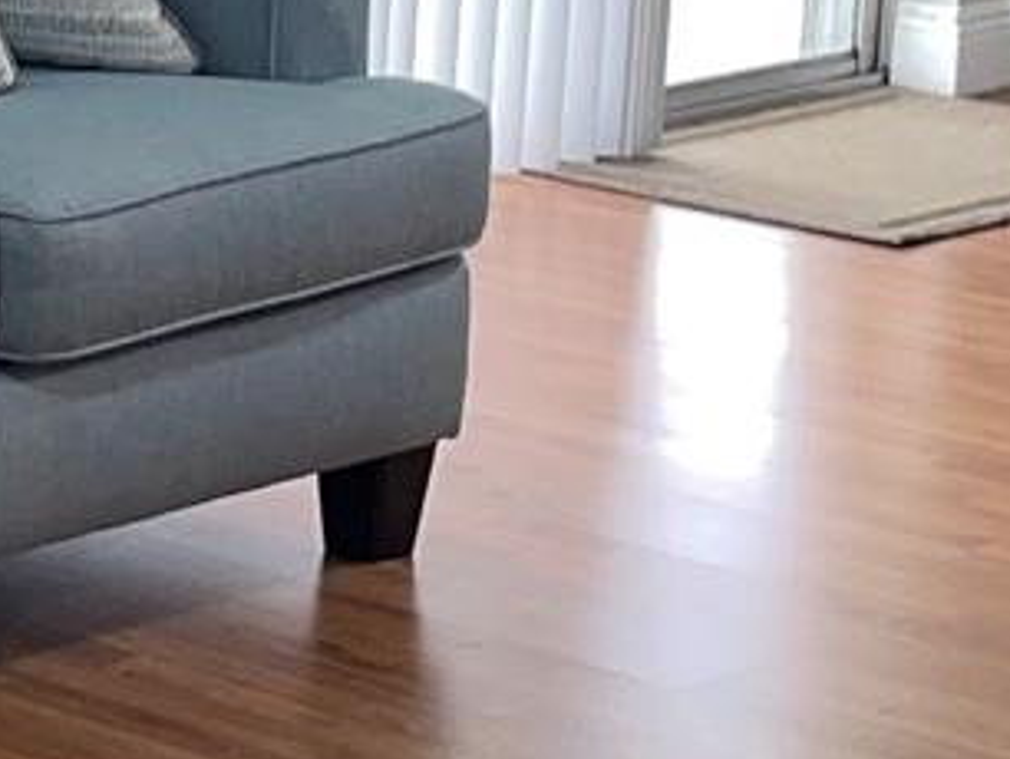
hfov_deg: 10.0
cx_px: -1340
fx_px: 5081
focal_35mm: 174
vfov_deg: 8.5
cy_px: 33
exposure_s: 1/30
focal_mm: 4.2
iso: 32
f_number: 1.6
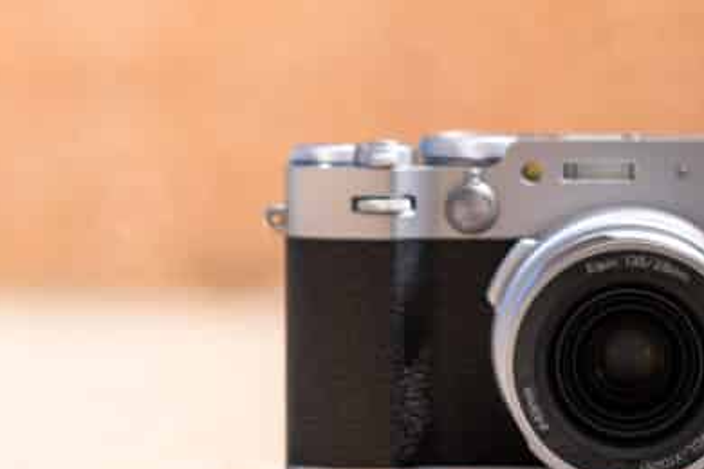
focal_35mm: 225
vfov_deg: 6.1
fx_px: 4402
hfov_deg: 9.1
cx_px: 621
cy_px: 152
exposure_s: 1/800
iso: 100
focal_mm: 85.8
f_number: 4
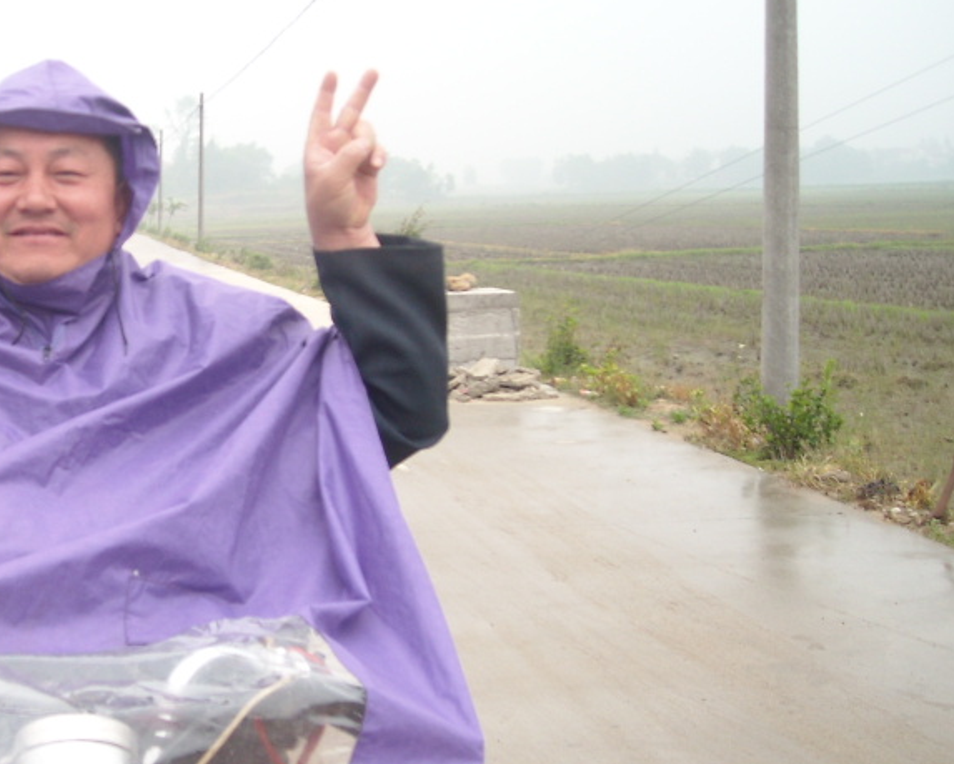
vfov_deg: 25.0
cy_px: 416
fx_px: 1723
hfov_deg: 29.9
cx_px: 138
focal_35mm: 61
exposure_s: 1/109
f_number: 2.8
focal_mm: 5.7
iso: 64
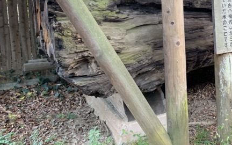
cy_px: 14
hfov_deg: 36.9
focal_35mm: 51
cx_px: 211
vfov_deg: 24.6
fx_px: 322
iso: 200
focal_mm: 4.25
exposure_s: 1/60
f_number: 1.8
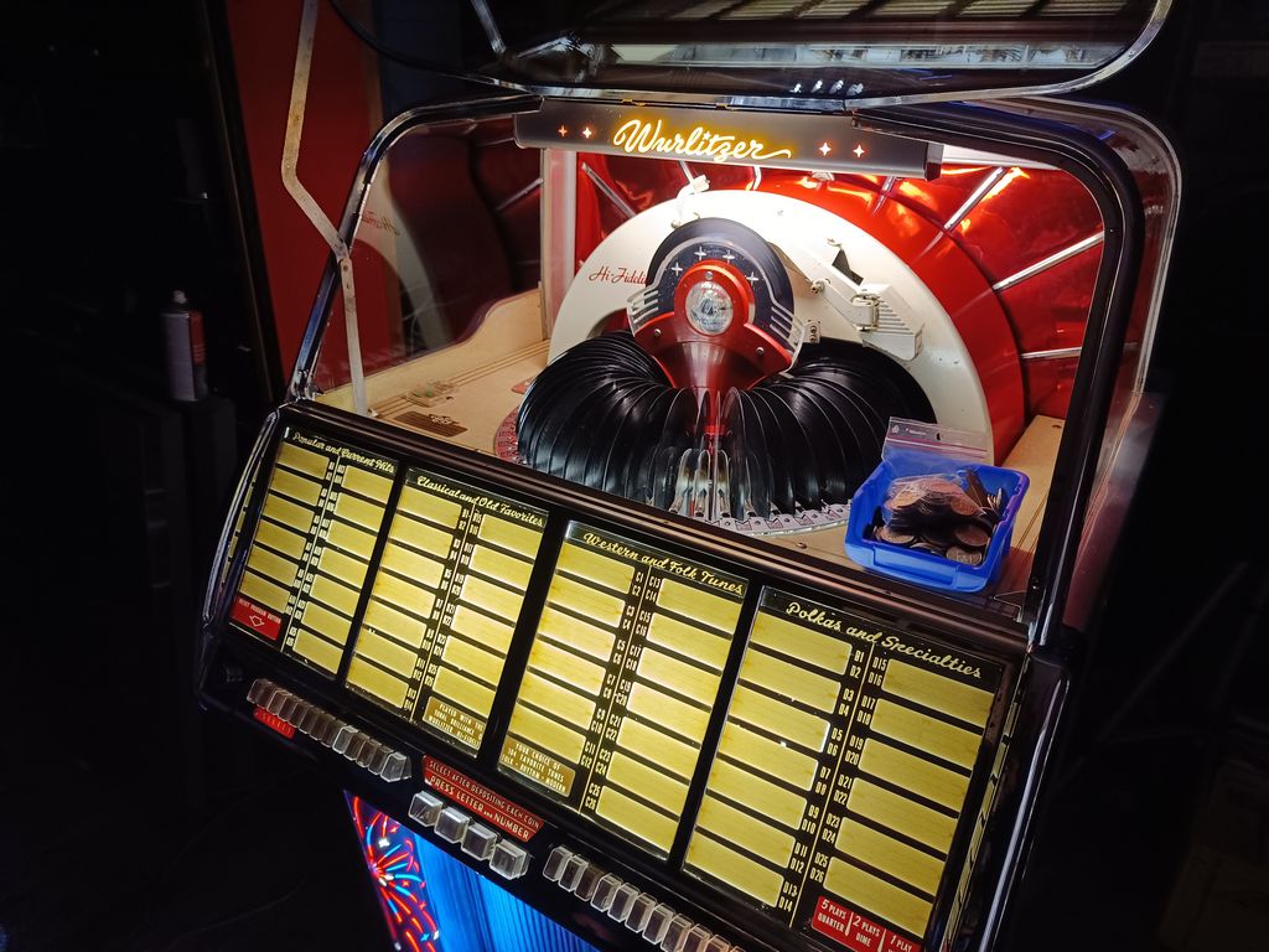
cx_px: 634
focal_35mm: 24
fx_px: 880
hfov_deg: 71.6
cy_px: 476
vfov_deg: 56.8
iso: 545
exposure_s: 1/50.1
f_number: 1.88
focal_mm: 5.59
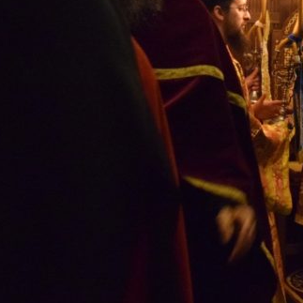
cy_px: 104
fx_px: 961
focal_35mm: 97
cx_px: 295
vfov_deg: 17.9
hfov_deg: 17.5
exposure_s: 1/25
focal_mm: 24
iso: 6400
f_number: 4
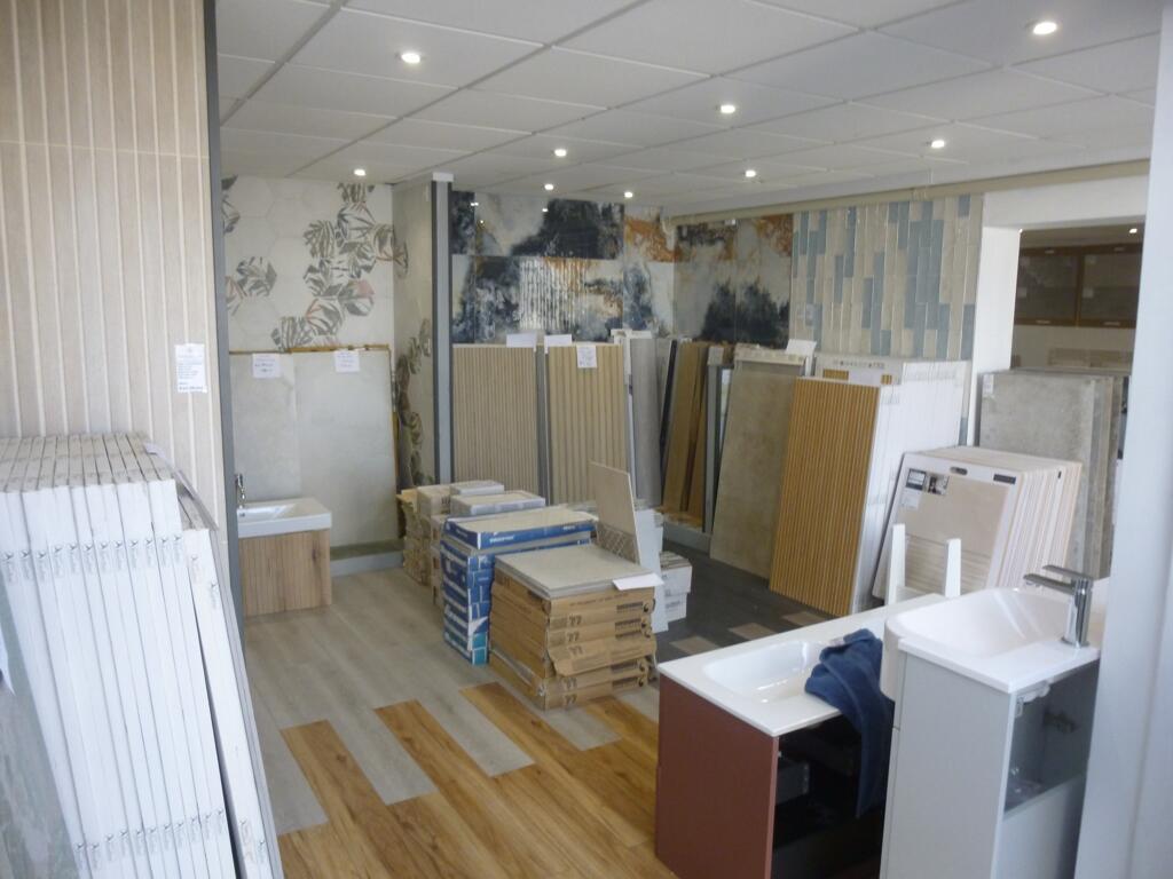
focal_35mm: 25
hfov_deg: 69.4
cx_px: 586
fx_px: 847
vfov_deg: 54.9
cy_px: 440
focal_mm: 4.5
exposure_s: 1/60
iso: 200
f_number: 3.1
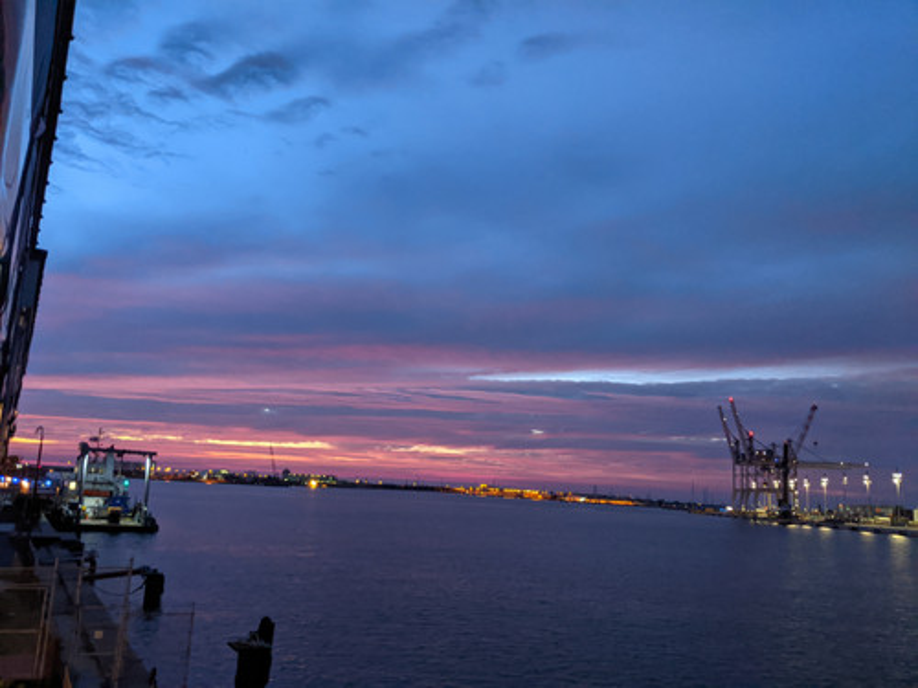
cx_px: 459
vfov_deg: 51.4
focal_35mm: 27
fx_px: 716
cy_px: 344
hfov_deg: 65.3
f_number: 1.8
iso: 700
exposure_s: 1/30
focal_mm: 4.44
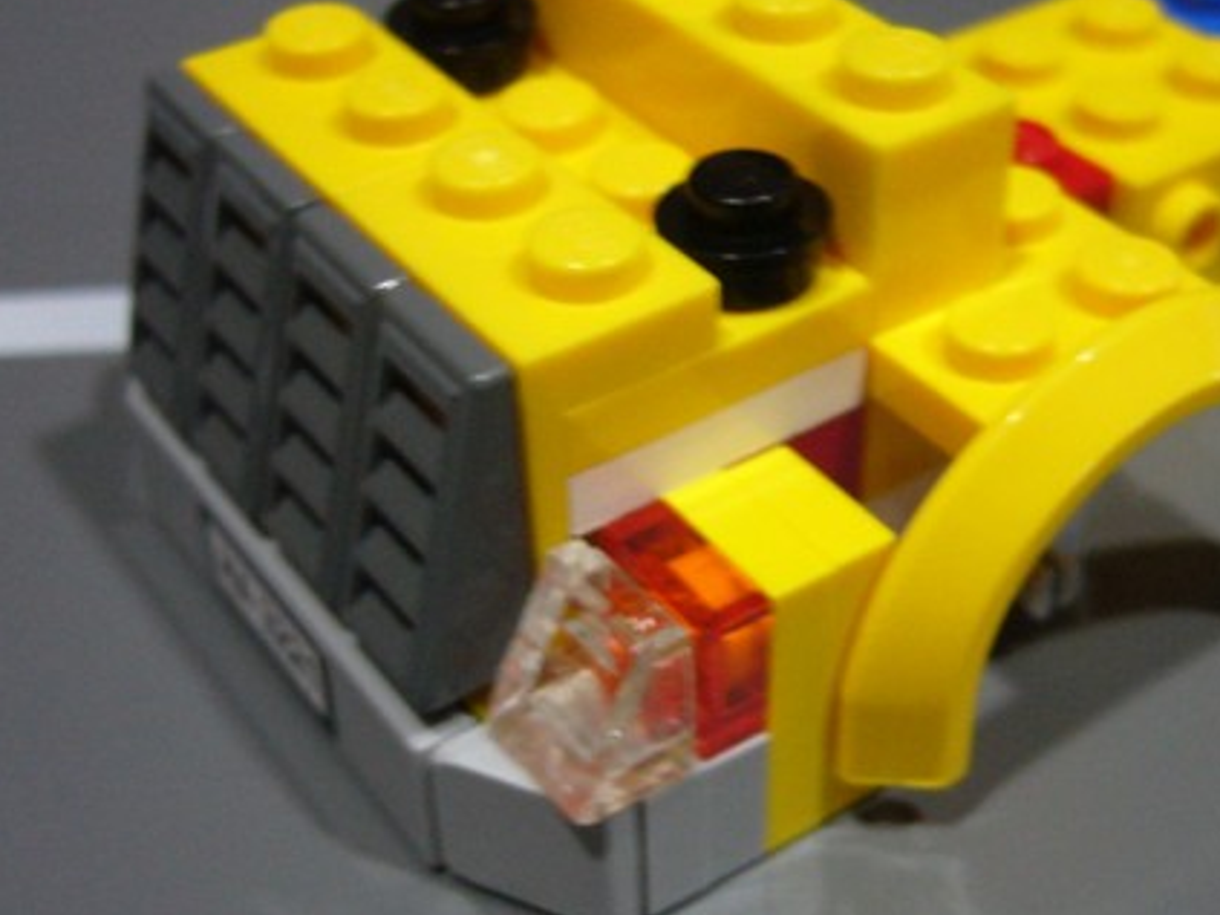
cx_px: 776
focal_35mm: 53
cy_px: 508
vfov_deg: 27.5
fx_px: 1867
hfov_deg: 35.9
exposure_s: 1/8
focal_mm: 5.8
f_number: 2.8
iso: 200
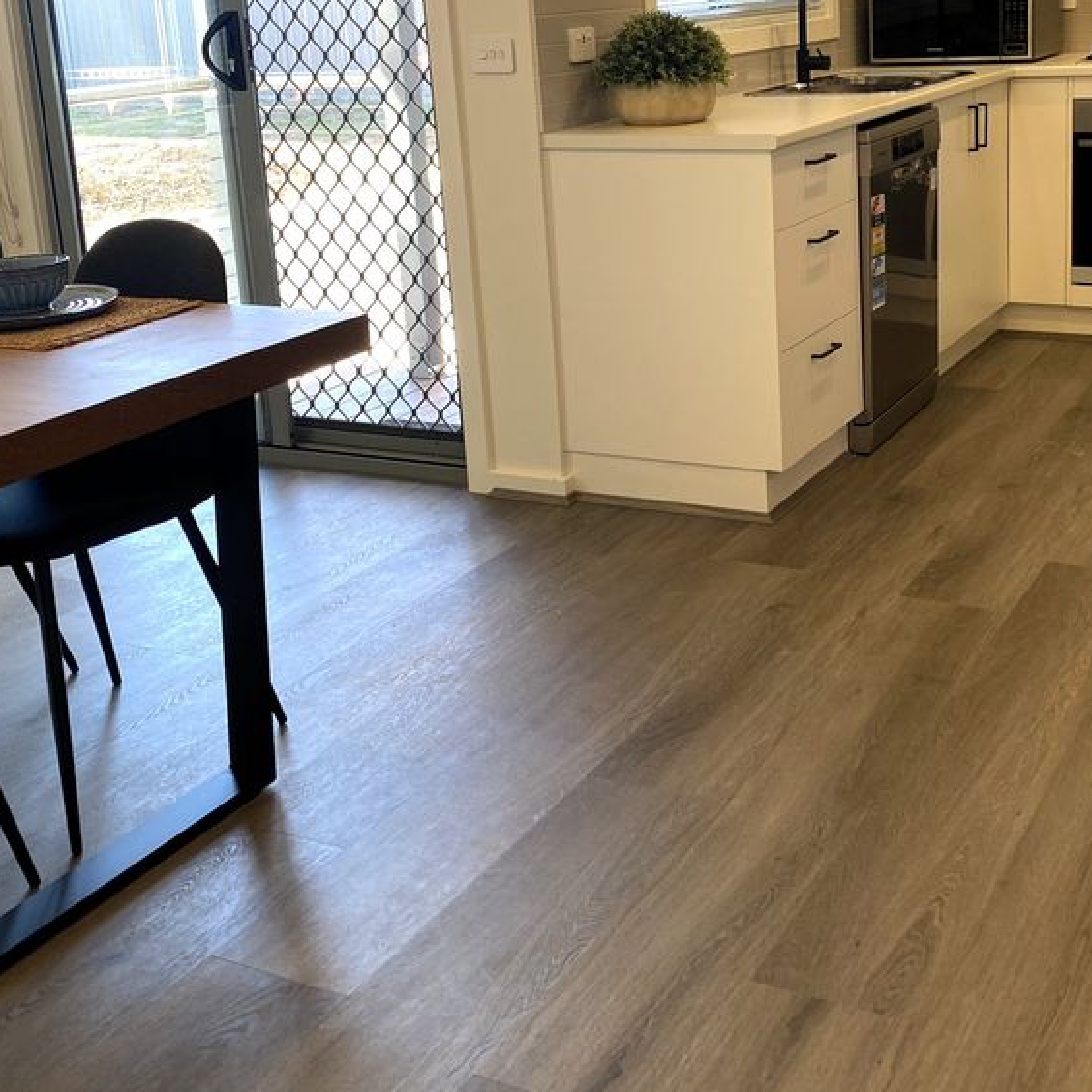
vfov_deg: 37.7
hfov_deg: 38.1
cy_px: 325
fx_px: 1570
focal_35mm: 44
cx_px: 697
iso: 64
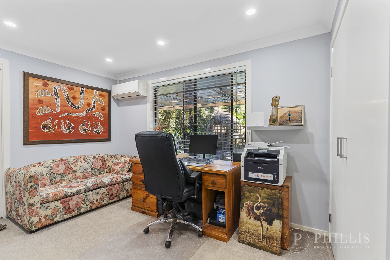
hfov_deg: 96.7
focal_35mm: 16
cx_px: 195
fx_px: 173
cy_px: 130
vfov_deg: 73.8
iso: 100
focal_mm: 16
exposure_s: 1/3
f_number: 7.1
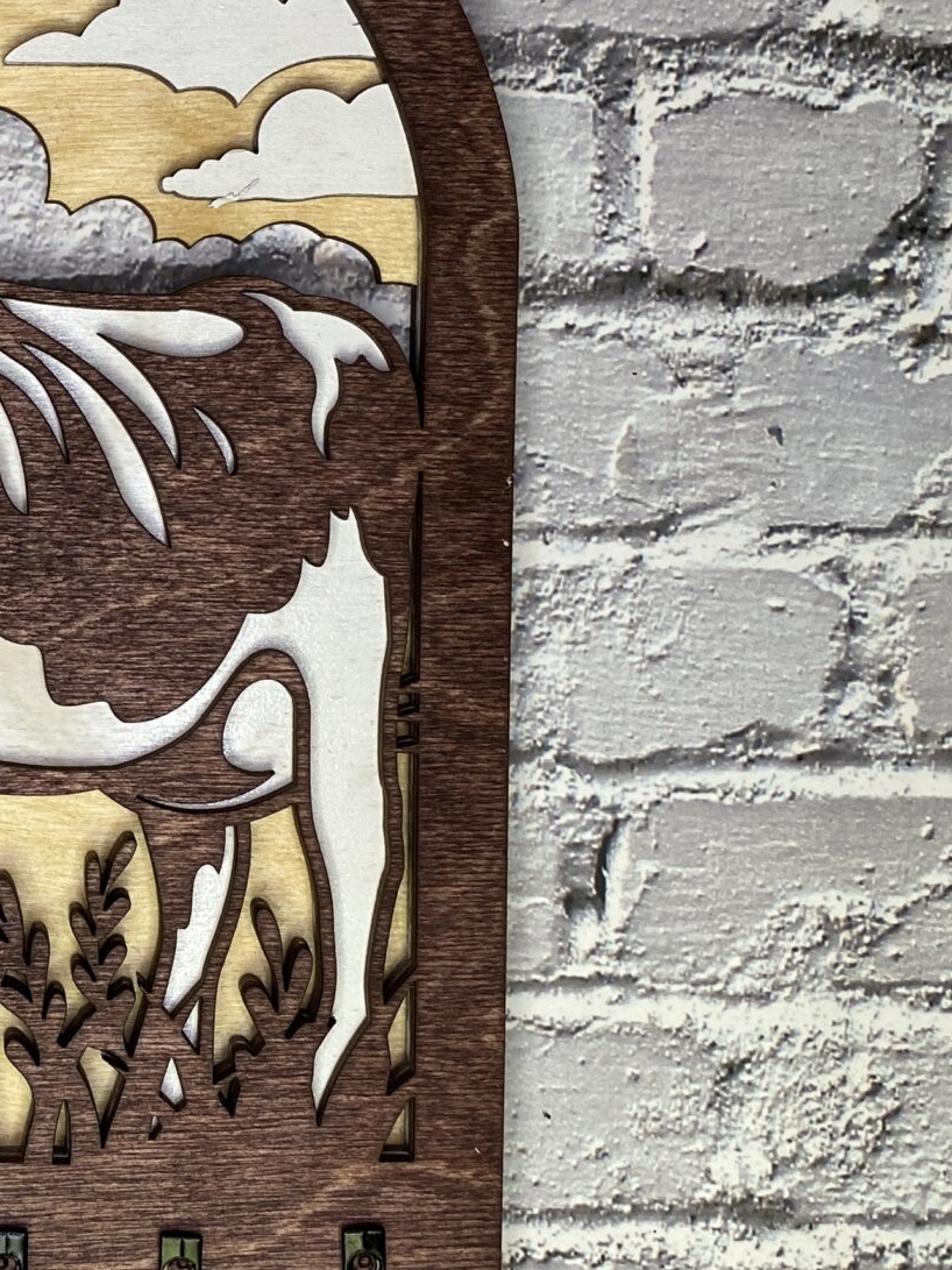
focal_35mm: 61
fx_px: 2237
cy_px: 525
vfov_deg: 31.6
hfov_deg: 22.6
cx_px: -107
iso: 80
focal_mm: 4.25
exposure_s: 1/120
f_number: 1.8
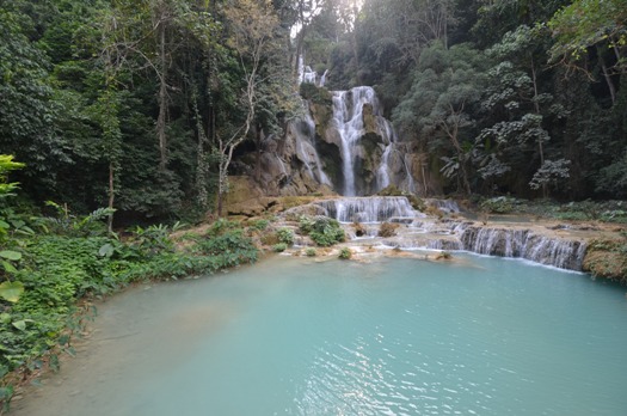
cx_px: 314
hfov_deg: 100.5
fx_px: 261
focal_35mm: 15
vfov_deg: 77.1
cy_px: 208
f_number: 5.6
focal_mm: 10
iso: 220
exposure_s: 1/125
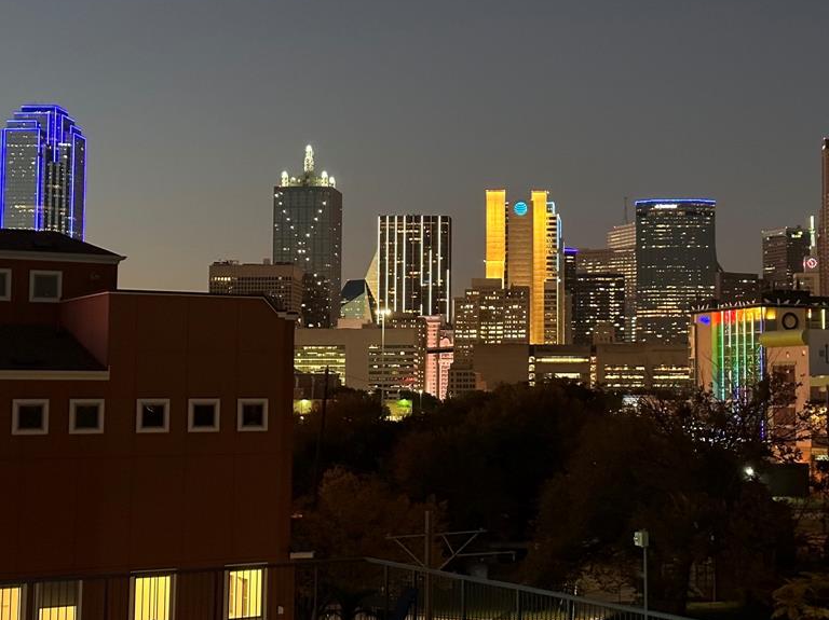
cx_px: 518
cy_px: 260
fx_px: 1532
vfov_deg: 22.9
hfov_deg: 30.2
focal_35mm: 64
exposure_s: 1/22
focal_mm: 6.86
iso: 640
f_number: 1.78
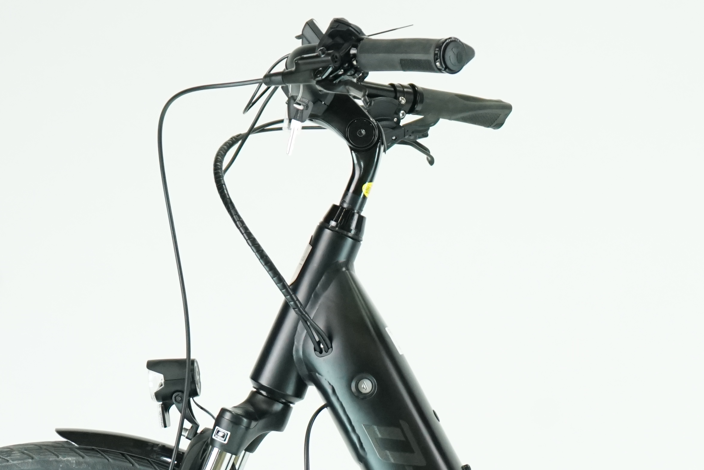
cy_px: 565
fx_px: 2855
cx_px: 623
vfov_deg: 9.3
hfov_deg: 13.9
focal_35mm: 146
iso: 2000
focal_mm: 57
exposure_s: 1/200
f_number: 5
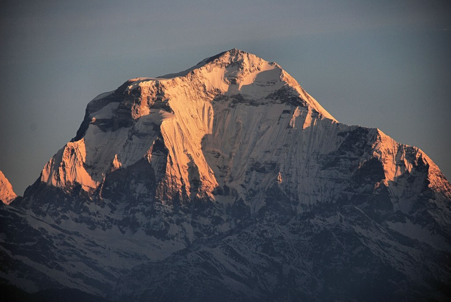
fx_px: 2539
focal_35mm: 202
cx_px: 226
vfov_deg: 6.8
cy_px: 151
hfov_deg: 10.1
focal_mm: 135
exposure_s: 1/125
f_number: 5.6
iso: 100
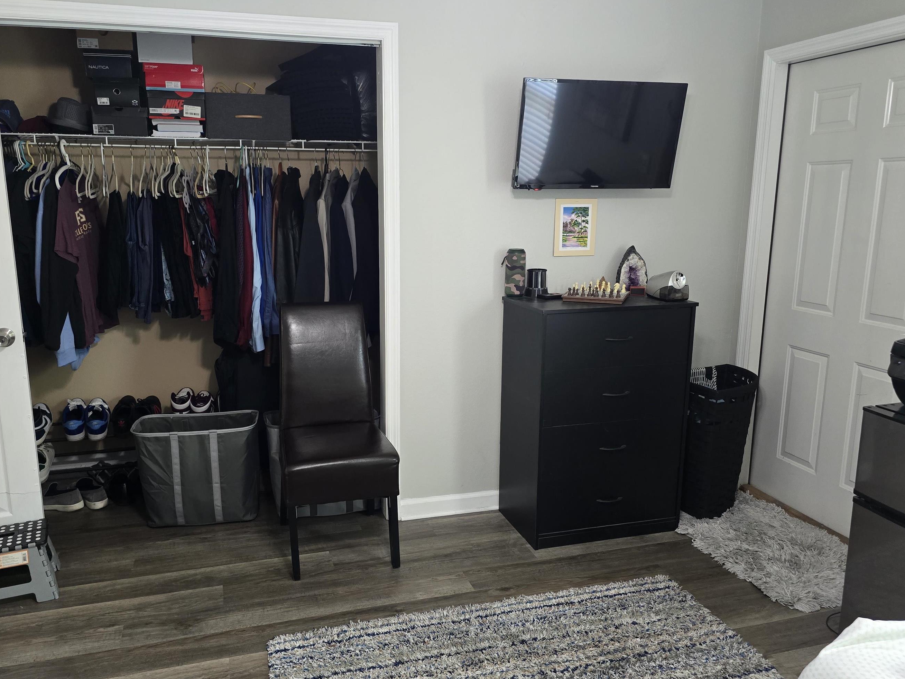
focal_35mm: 27
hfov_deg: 65.2
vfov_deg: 51.4
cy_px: 341
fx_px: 706
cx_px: 411
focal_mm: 6.3
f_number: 1.7
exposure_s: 1/60
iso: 800
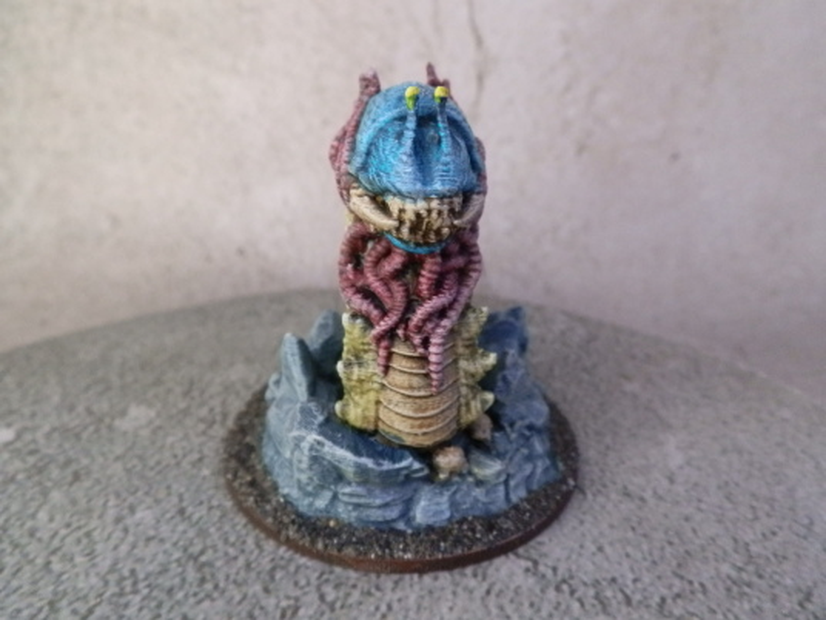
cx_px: 413
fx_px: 668
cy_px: 310
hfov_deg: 63.4
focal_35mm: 28
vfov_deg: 49.7
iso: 400
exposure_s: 1/100
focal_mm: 5
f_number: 3.1
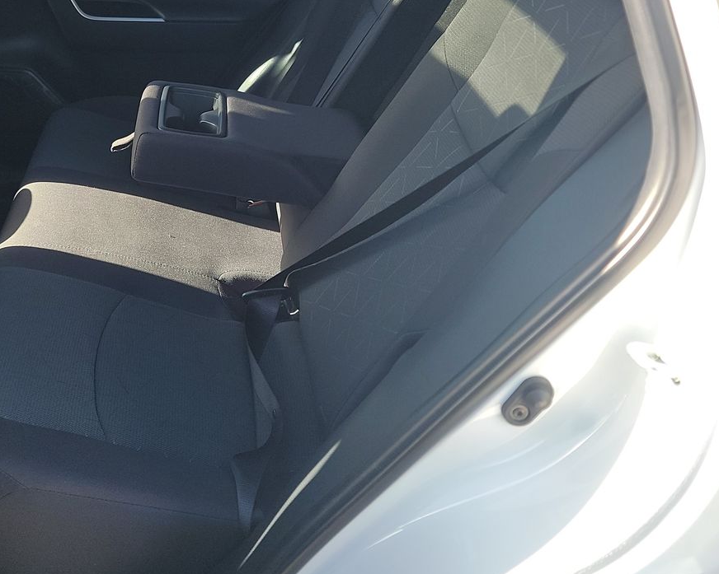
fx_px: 915
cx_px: 157
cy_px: 124
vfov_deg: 33.9
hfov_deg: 41.3
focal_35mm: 43
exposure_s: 1/119
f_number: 1.8
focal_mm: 6.7
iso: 63
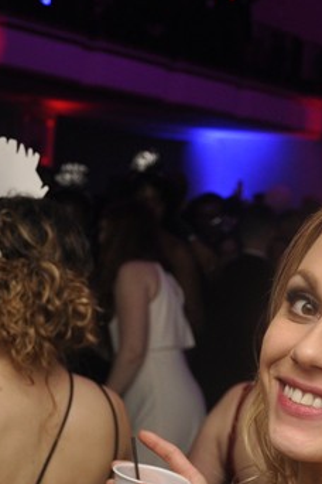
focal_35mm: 114
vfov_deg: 17.8
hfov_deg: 12.0
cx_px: 198
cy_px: 388
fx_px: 1529
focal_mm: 26
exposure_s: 1/60
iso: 400
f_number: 5
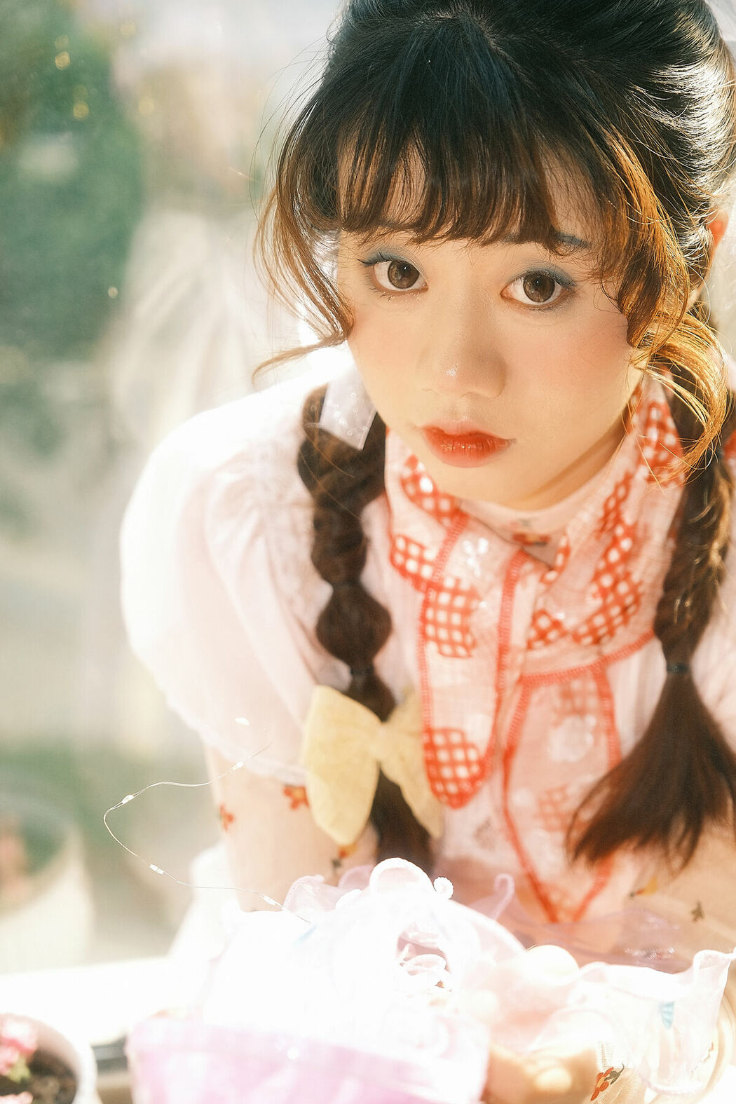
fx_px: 2453
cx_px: 368
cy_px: 552
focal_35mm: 80
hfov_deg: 17.1
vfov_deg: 25.4
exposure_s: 1/125
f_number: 2.8
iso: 250
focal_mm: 53.3
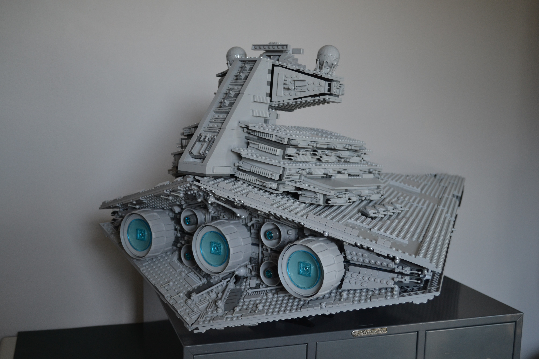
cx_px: 270
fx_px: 651
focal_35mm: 44
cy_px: 180
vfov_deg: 30.8
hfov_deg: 45.0
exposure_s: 1/30
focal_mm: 29
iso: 400
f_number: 4.5
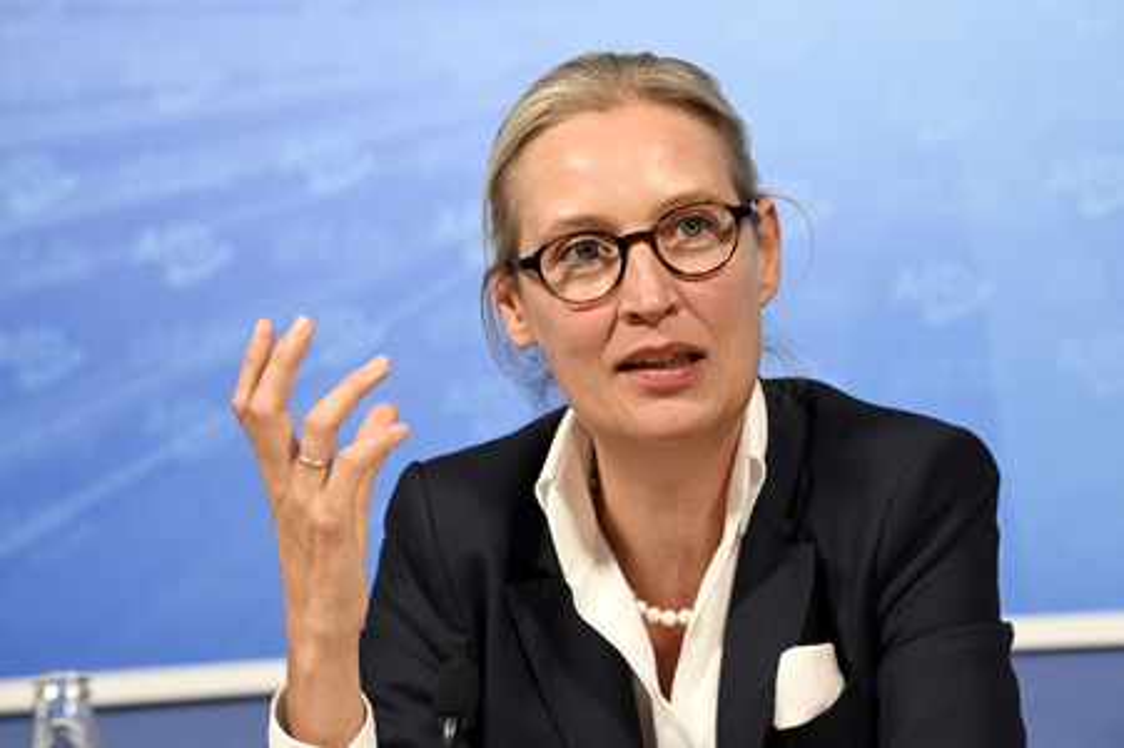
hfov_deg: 10.3
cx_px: 562
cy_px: 374
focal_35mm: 200
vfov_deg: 6.9
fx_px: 6240
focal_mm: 200
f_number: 5.6
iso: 3200
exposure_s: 1/640
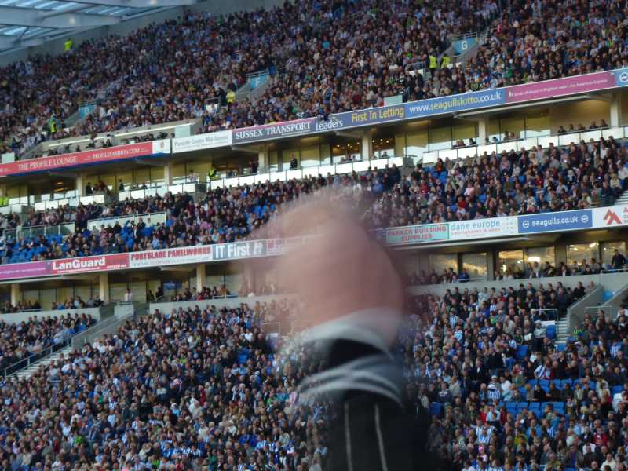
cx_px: 314
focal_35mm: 89
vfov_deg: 16.6
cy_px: 236
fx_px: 1615
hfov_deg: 22.0
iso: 200
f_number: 4.9
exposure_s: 1/60
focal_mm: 16
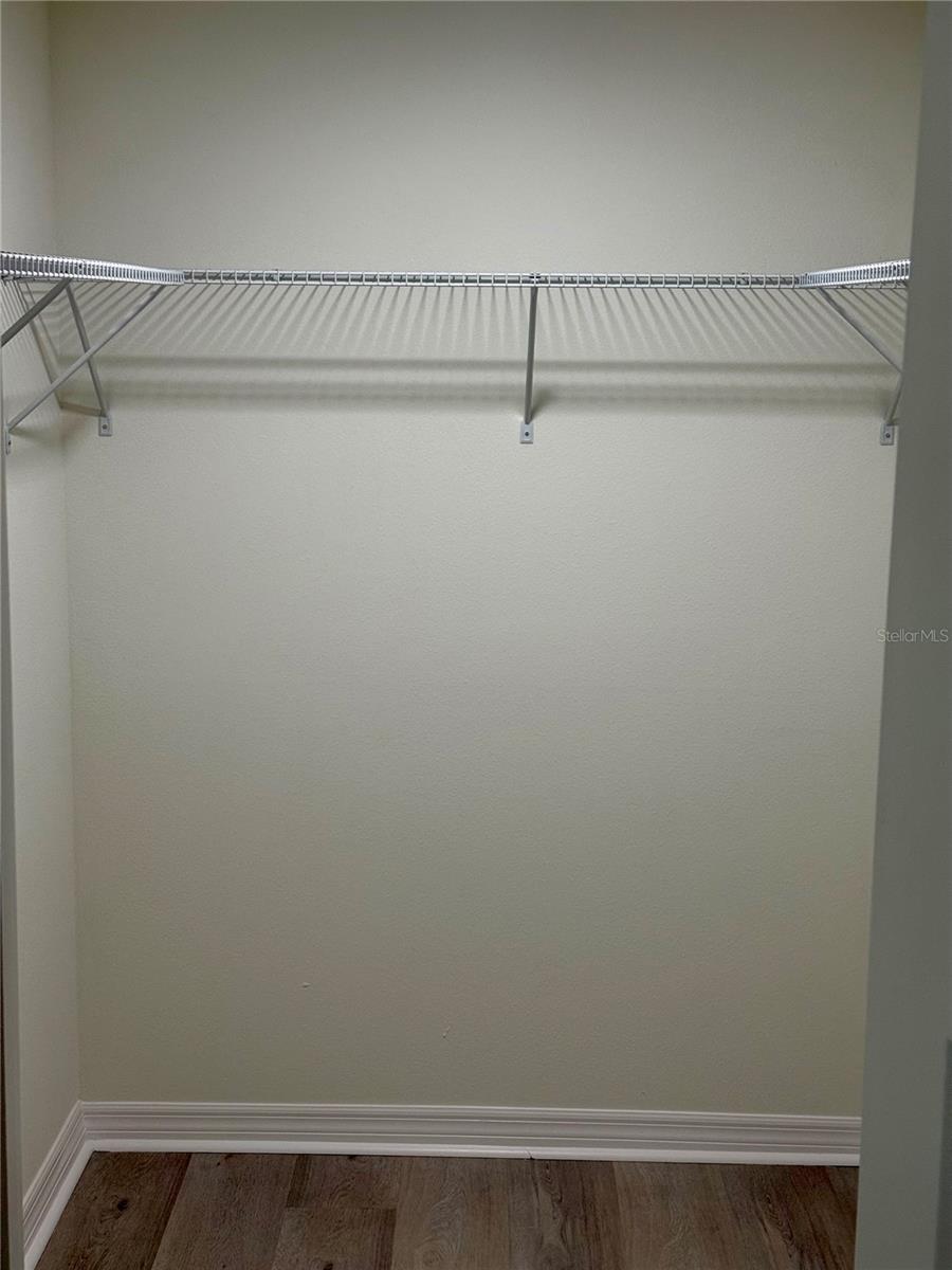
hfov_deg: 30.3
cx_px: 476
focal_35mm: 48
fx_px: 1760
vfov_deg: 39.7
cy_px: 635
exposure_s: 1/86
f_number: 1.78
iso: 100
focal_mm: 6.76
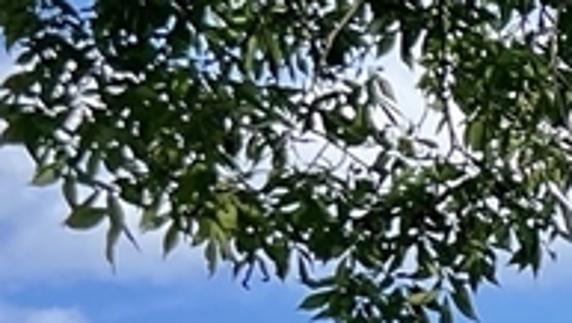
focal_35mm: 150
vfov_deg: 7.4
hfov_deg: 12.8
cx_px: 1091
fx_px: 2277
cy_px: 856
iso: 50
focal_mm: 5.7
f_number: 1.5
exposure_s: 1/1869
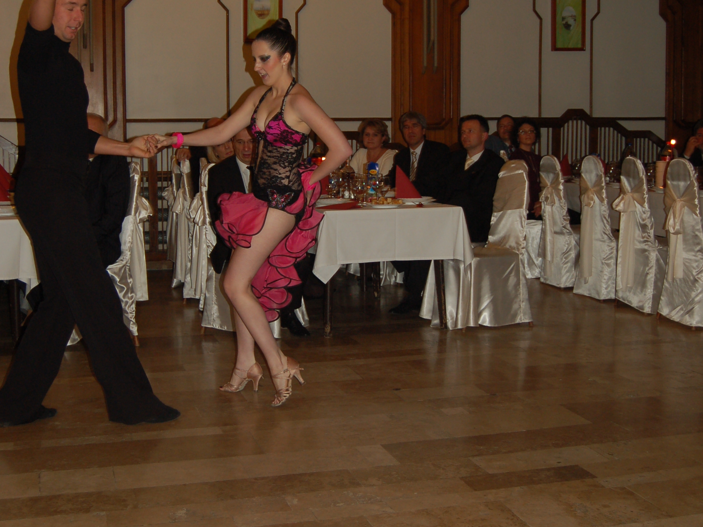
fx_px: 1030
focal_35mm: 51
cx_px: 357
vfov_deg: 28.6
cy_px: 191
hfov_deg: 37.7
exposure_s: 1/60
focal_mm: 23
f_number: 3.8
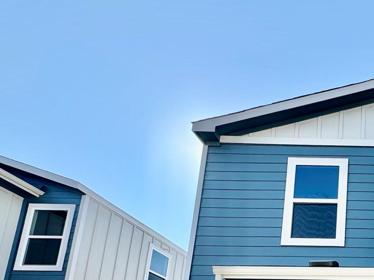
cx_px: 417
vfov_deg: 35.1
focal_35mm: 34
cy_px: 316
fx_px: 367
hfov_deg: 42.0
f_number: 2.2
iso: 50
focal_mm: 2.22
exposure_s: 1/727
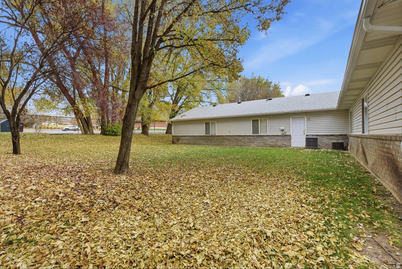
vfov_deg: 73.5
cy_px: 134
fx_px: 180
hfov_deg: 96.3
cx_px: 201
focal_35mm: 16
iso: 40
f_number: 11
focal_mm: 16.1
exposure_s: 1/100
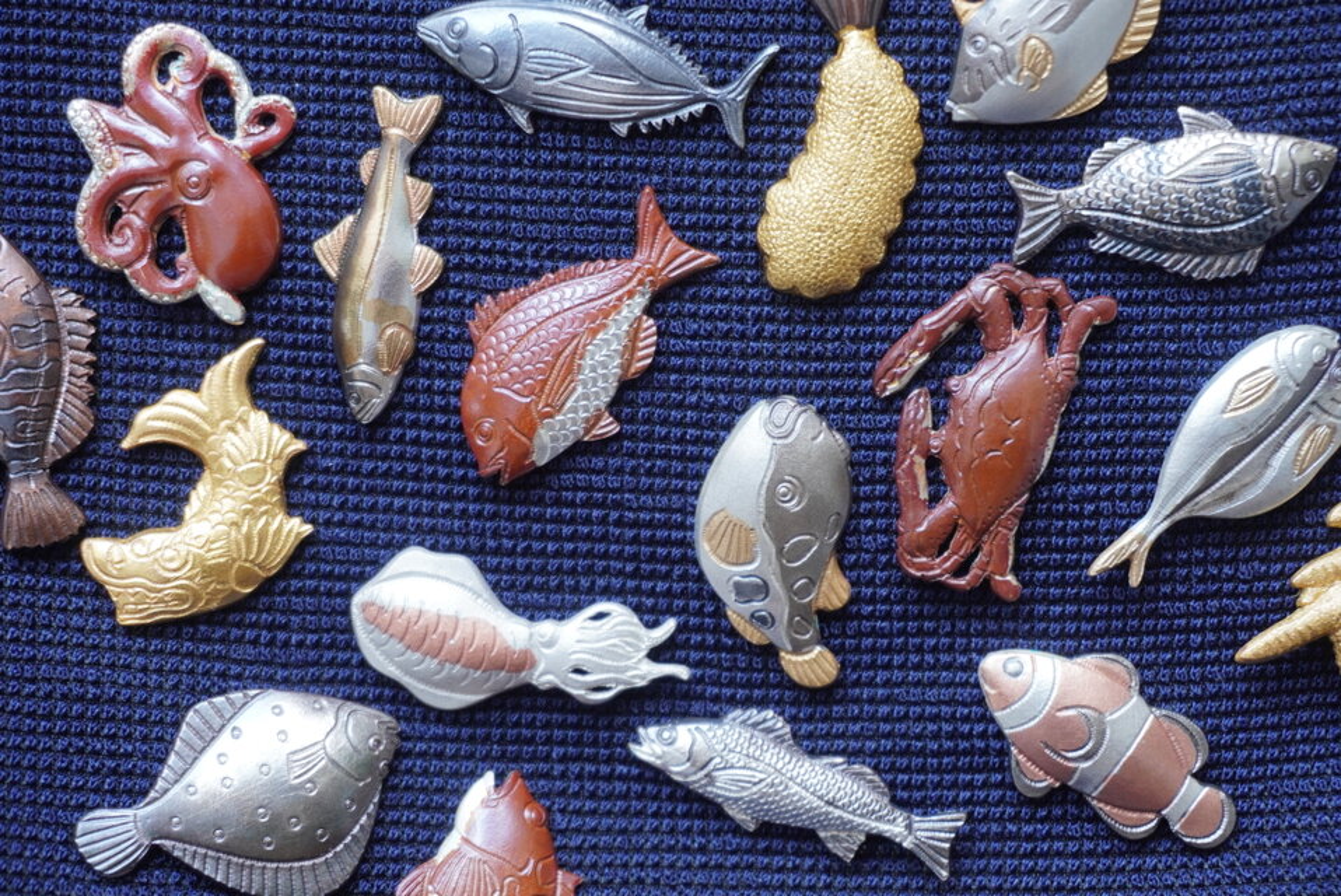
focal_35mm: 68
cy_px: 448
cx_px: 670
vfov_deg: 20.2
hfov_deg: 29.8
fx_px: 2516
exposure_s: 1/25
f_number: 5.6
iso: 500
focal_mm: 45
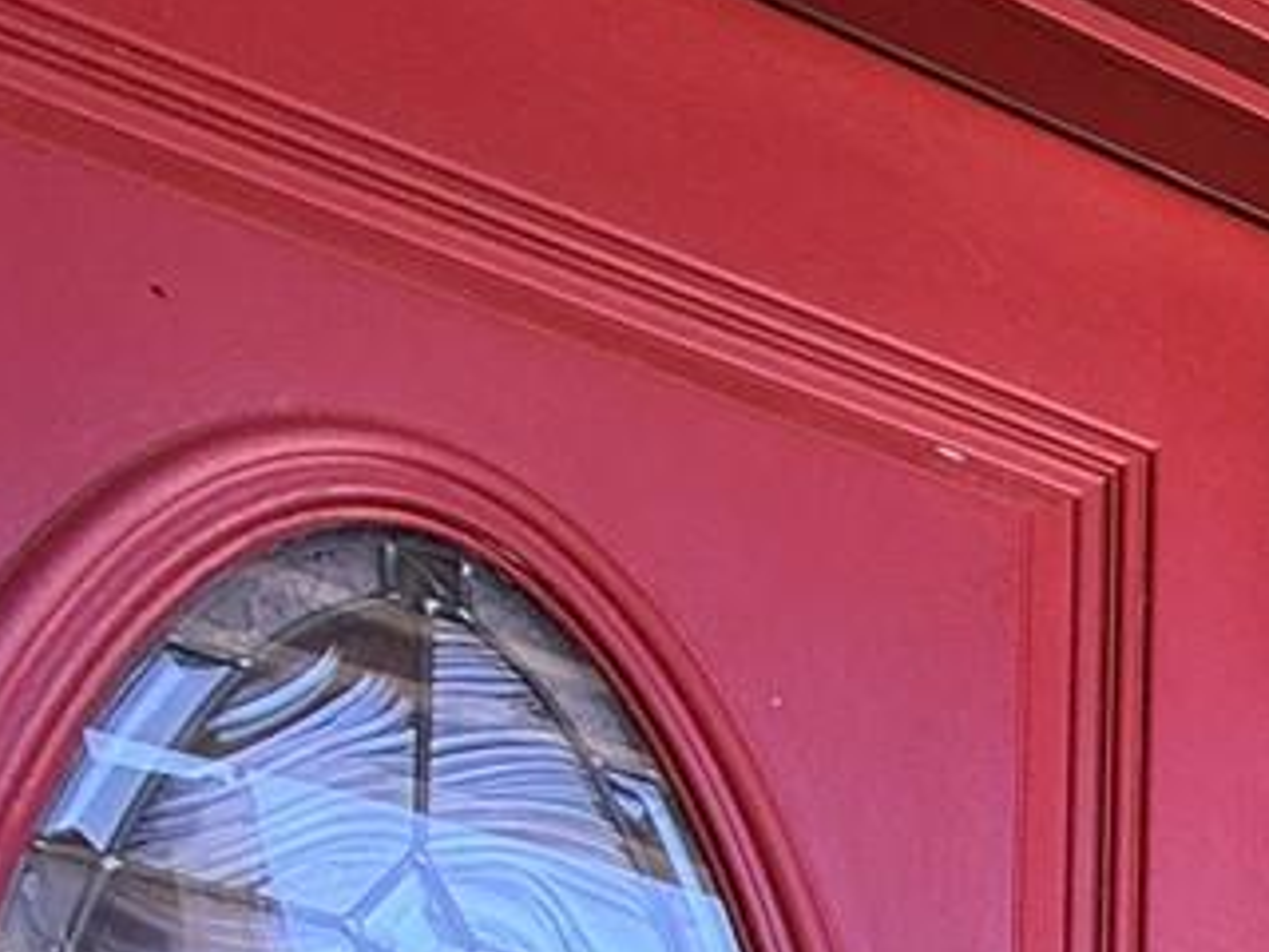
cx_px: 2367
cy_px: 2233
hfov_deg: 19.5
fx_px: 2566
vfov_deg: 14.5
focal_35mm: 70
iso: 50
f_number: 2.2
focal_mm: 2.22
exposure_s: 1/99
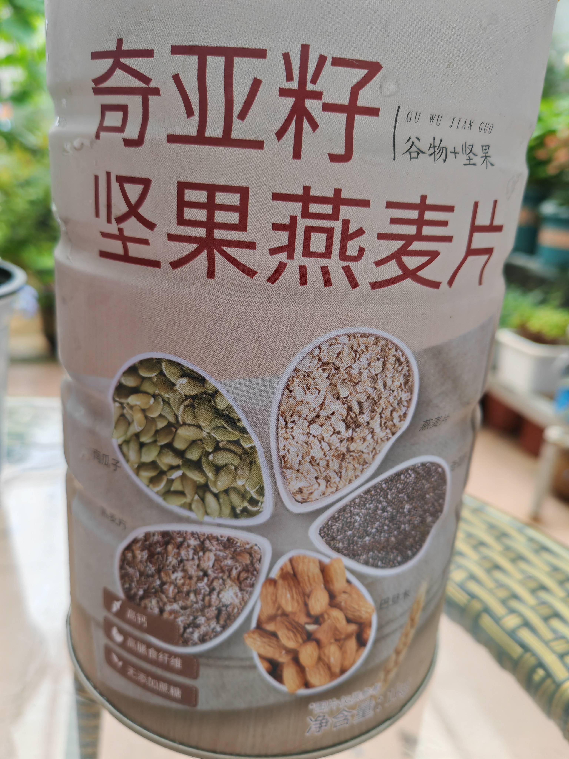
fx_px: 592
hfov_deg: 51.4
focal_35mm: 27
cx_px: 284
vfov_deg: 65.3
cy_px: 380
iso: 50
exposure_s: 1/100
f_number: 1.9
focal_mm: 5.52
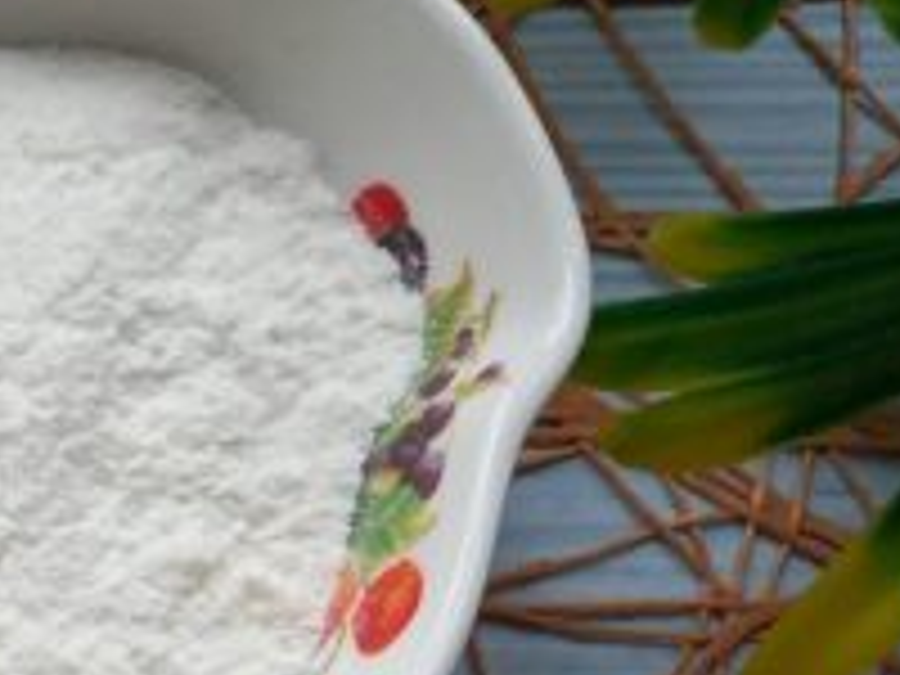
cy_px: 1058
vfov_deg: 13.8
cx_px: -698
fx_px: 2600
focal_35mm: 100
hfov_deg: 16.6
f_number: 1.8
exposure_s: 1/50
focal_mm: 4.65
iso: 125
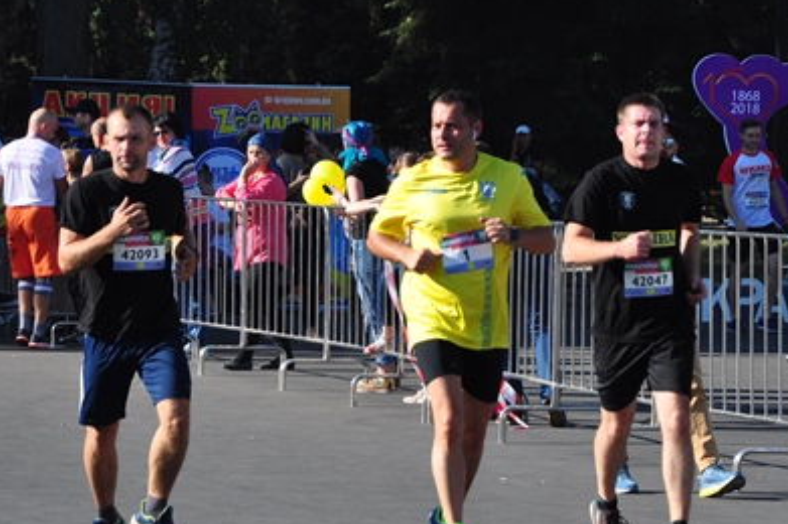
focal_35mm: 242
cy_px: 277
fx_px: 5287
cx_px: 504
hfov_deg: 8.5
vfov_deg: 5.7
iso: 400
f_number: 8
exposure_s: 1/800
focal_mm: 105
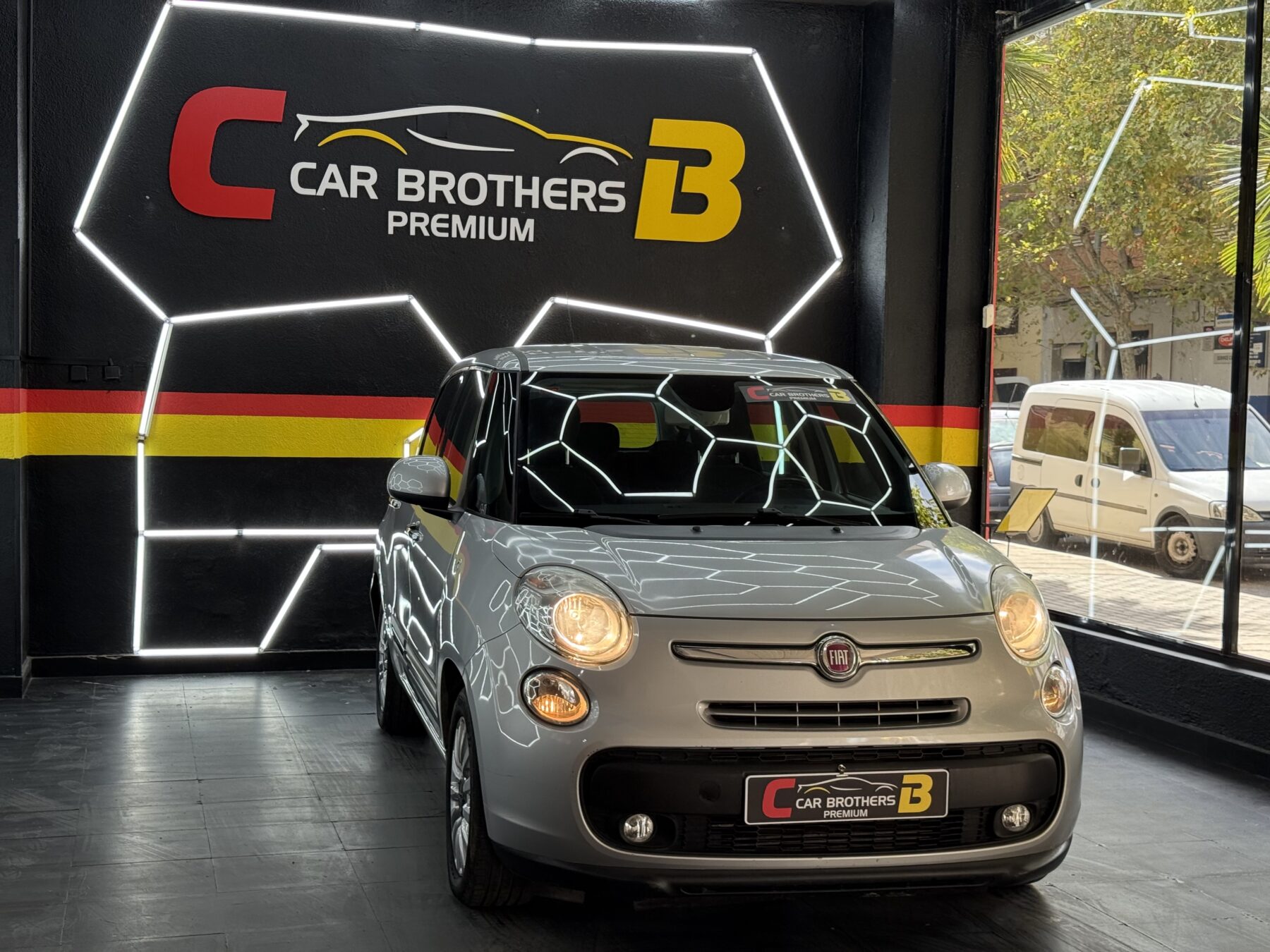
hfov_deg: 39.7
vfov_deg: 30.3
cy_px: 476
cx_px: 635
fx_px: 1761
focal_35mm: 48
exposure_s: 1/323
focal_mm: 6.76
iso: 100
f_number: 1.78
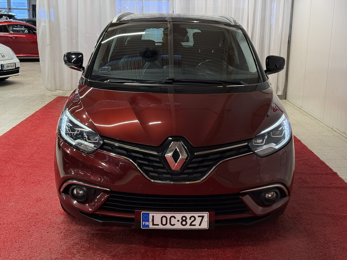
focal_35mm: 48
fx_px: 481
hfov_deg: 39.7
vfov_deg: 30.3
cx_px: 174
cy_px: 130
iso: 125
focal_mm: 6.76
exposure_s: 1/100
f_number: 1.78
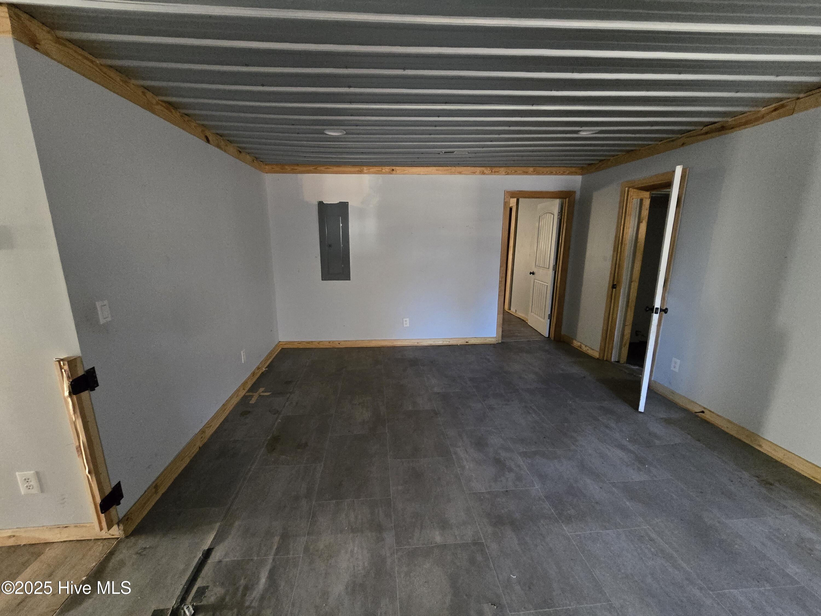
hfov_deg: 106.2
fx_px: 308
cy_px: 308
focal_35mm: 13
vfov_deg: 89.9
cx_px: 410
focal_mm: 2.2
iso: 1250
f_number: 2.2
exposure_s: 1/30
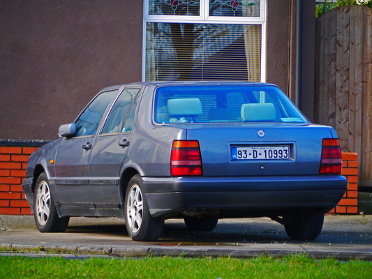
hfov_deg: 6.9
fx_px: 3096
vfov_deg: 5.2
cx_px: 186
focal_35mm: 288
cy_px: 140
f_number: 5.2
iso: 500
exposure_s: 1/320
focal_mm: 144
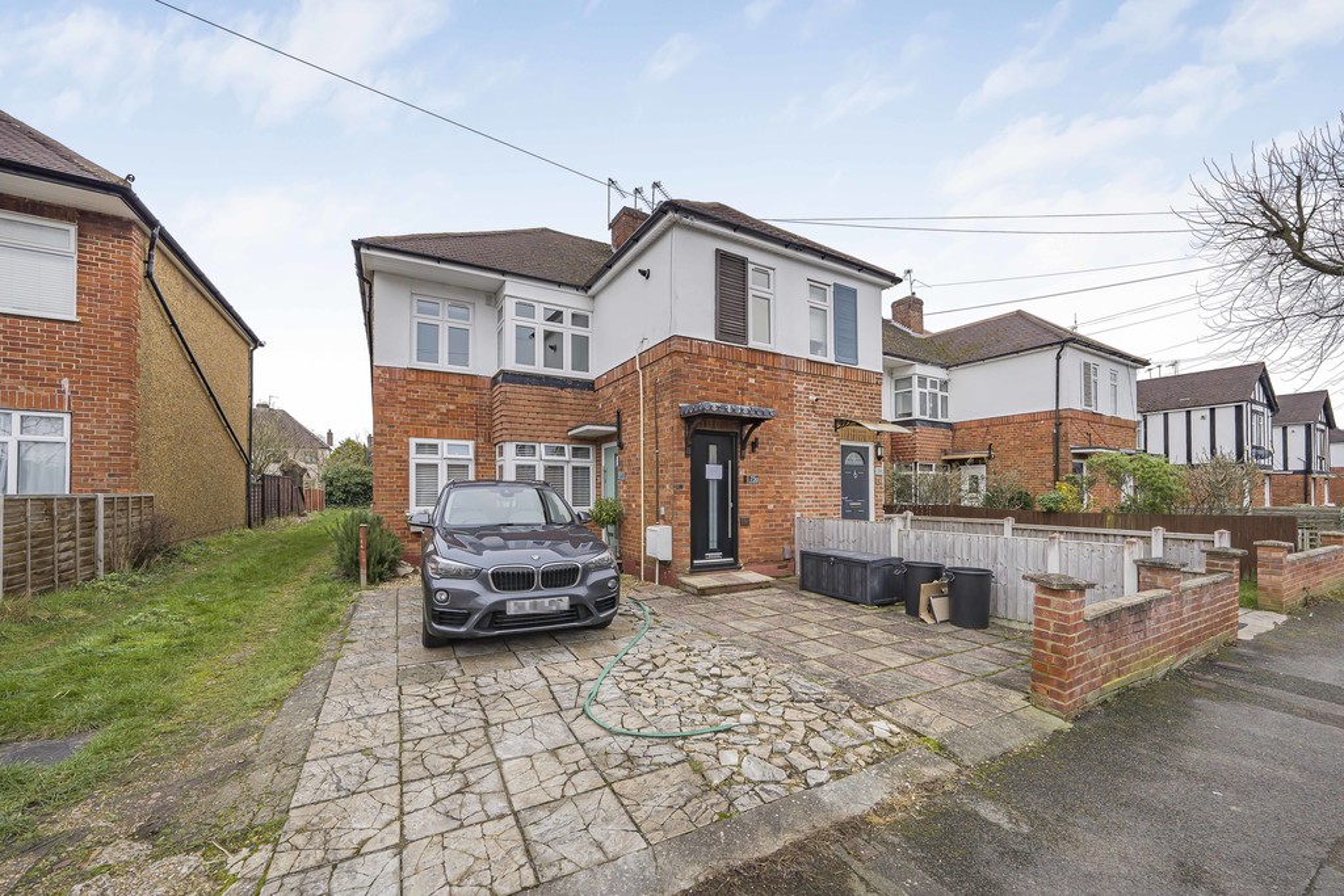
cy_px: 448
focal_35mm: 13
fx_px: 485
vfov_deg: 85.4
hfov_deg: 108.3
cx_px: 672
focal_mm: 13
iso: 320
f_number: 9
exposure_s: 1/100
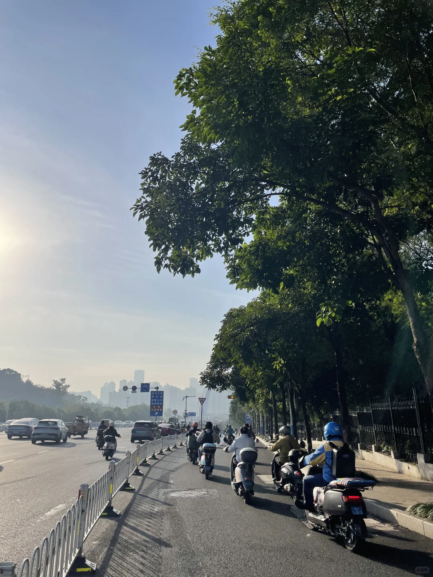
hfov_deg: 53.1
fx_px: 434
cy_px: 288
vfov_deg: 67.3
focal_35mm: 26
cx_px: 216
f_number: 1.6
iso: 32
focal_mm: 4.2
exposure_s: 1/6494
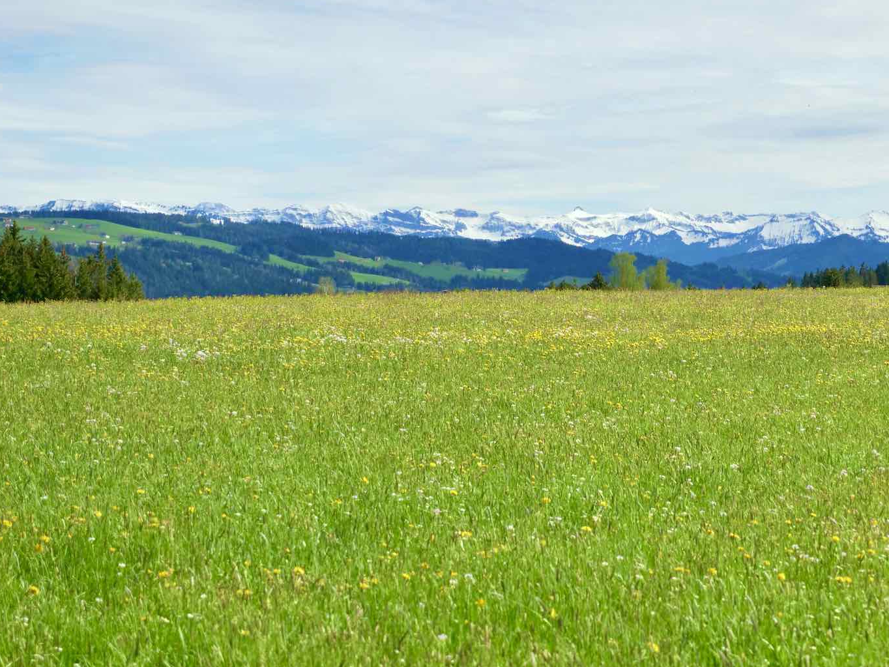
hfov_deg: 25.5
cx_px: 607
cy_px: 297
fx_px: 1952
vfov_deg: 19.4
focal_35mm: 76
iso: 640
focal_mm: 27
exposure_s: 1/8000
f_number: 2.8
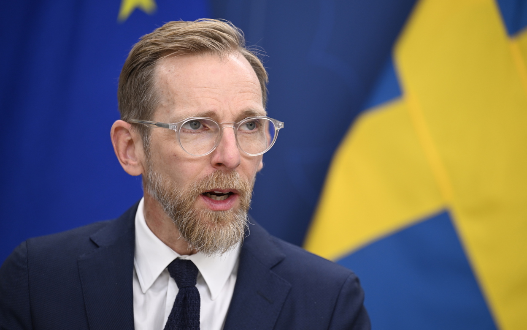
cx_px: 285
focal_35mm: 183
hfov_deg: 11.4
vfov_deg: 7.2
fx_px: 2629
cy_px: 157
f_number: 2.8
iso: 800
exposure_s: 1/250
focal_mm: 165
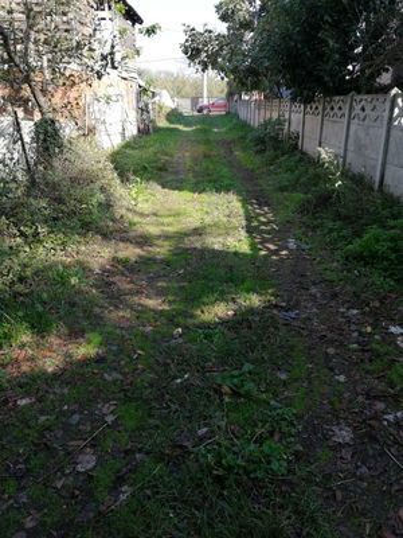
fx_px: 419
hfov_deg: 51.4
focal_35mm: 27
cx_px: 202
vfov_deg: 65.3
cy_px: 269
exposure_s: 1/313
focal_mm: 3.95
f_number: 1.8
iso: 50
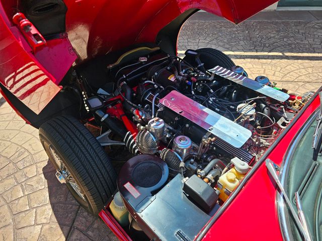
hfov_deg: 73.9
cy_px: 120
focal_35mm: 23
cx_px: 161
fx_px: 214
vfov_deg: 58.9
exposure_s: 1/273
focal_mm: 6.3
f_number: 1.7
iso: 10
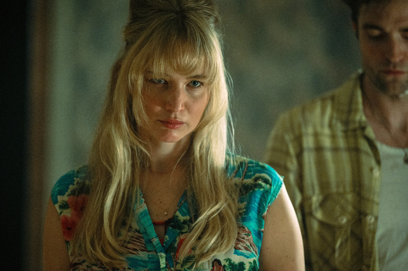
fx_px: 2265
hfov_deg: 10.3
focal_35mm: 200
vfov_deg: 6.9
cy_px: 136
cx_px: 204
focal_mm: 200
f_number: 2.8
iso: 3200
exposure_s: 1/250
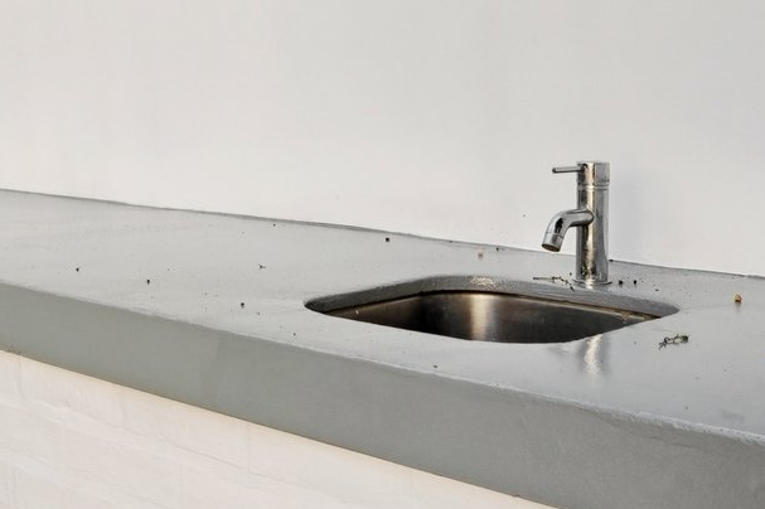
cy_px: 114
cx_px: 77
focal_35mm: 54
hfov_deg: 34.8
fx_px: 1147
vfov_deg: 24.7
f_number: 8
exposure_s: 1/200
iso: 400
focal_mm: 16
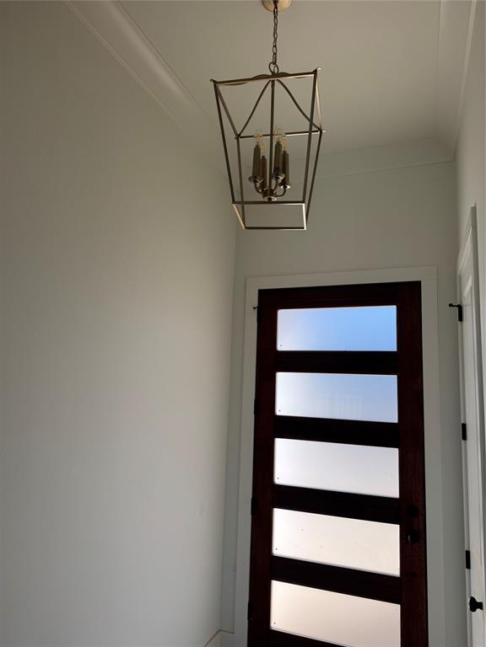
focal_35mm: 24
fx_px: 449
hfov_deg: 56.8
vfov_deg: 71.6
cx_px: 243
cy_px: 324
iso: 80
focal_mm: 6.76
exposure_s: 1/387
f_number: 1.78
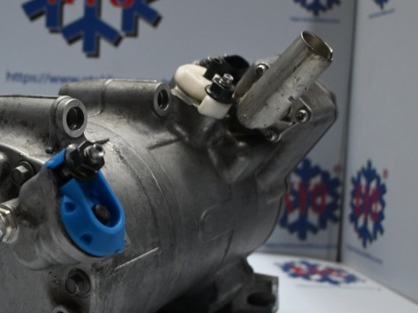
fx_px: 701
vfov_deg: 25.2
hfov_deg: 32.5
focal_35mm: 58
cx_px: 94
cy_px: 169
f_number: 4.2
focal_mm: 24
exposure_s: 1/125
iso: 900
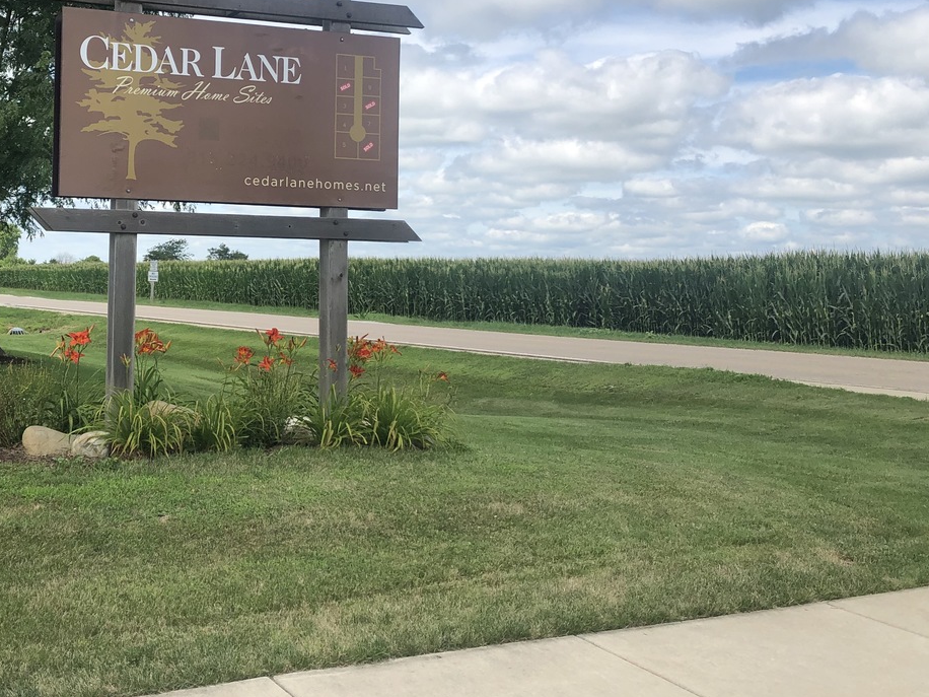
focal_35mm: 44
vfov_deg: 32.4
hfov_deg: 41.4
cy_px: 202
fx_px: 1181
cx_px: 207
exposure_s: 1/1715
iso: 20
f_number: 1.8
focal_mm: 3.99
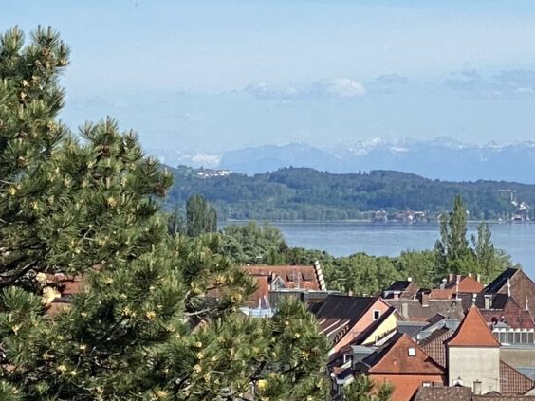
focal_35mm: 236
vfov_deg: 6.3
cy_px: 89
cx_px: -235
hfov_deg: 8.2
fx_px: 3647
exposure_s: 1/1199
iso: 20
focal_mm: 6
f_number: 2
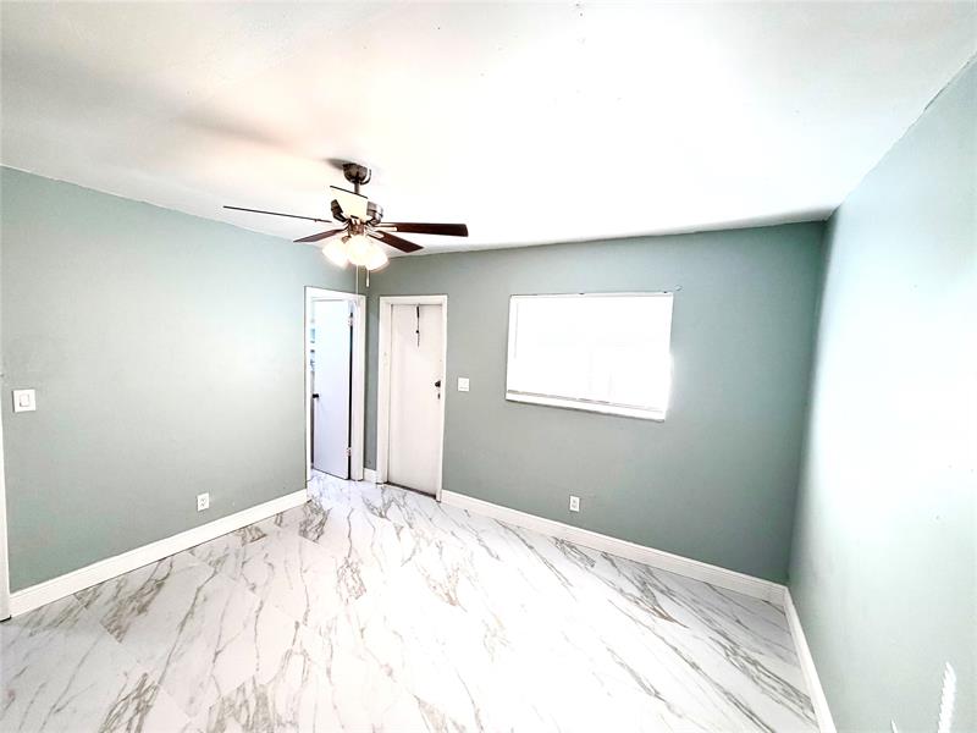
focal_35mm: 14
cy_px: 366
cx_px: 488
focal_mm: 2.22
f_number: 2.2
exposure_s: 1/120
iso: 80
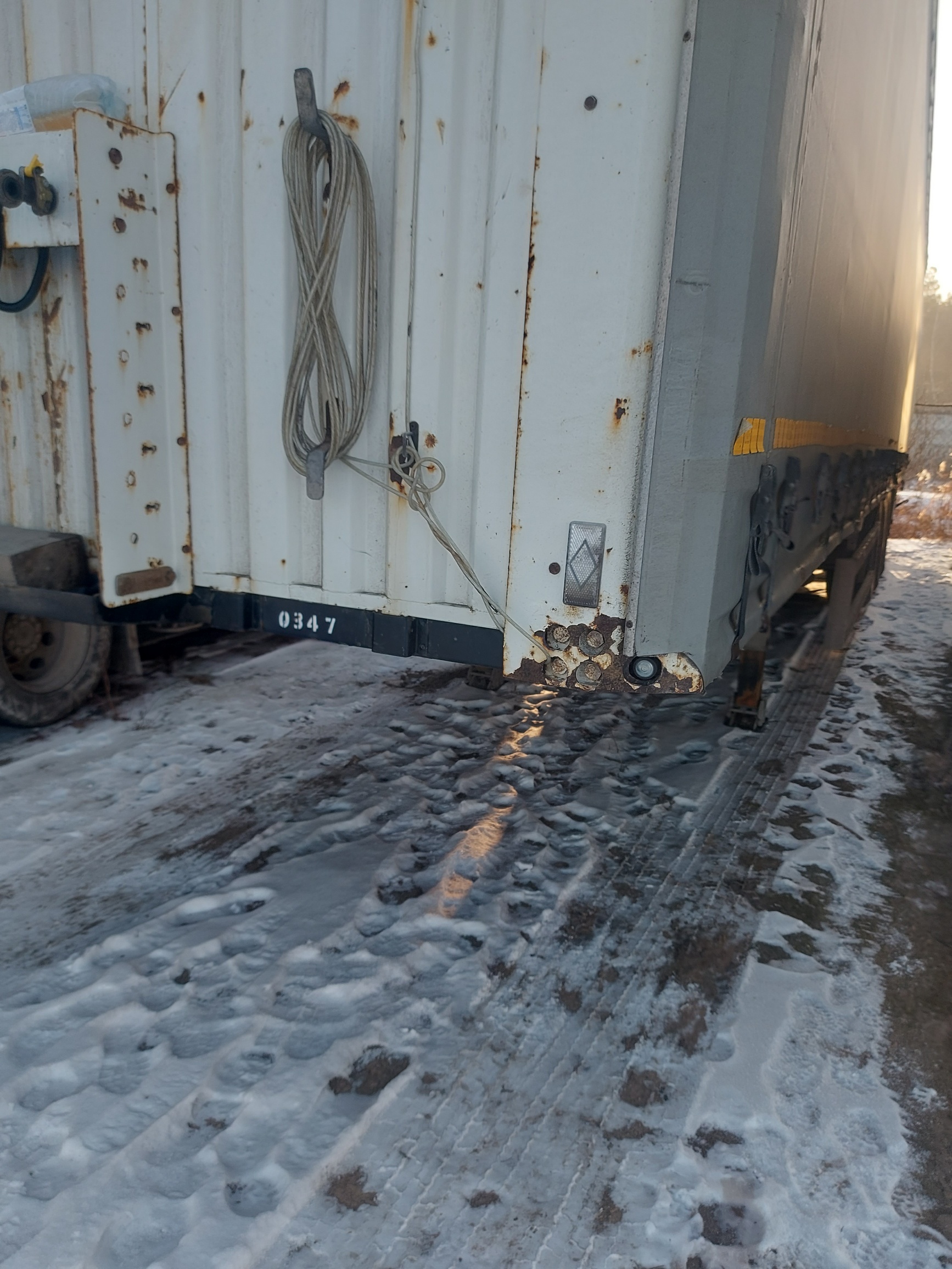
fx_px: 880
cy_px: 634
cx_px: 476
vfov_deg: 71.6
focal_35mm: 24
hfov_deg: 56.8
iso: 32
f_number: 1.8
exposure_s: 1/144
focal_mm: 5.23
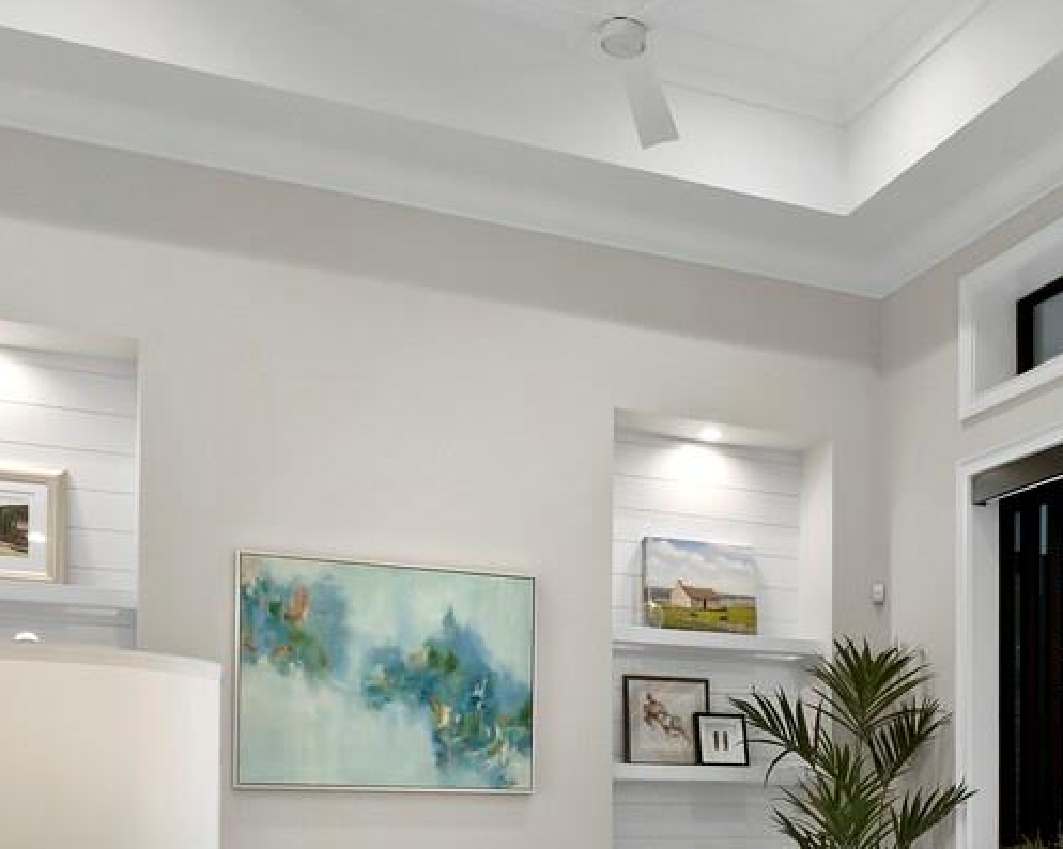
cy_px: 834
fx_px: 1383
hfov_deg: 40.8
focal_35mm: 44
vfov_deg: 31.7
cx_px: 796
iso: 250
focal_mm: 7
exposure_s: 1/2.5
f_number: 10
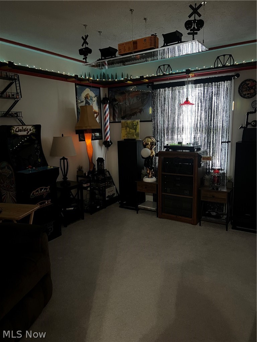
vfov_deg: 67.3
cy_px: 171
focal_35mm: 26
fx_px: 257
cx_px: 128
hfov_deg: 53.1
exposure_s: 1/24
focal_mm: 5.7
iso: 800
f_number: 1.5
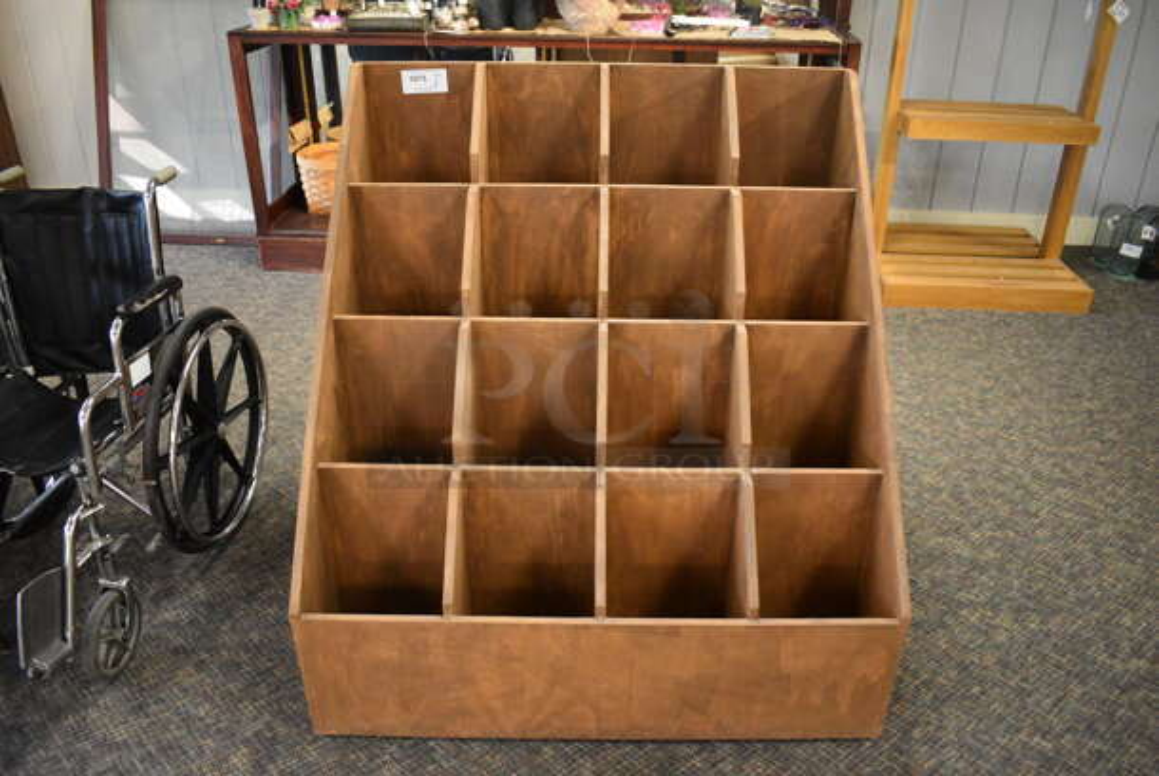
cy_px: 388
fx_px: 870
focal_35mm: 27
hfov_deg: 67.3
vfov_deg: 48.0
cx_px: 580
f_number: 3.5
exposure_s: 1/125
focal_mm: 18
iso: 3200
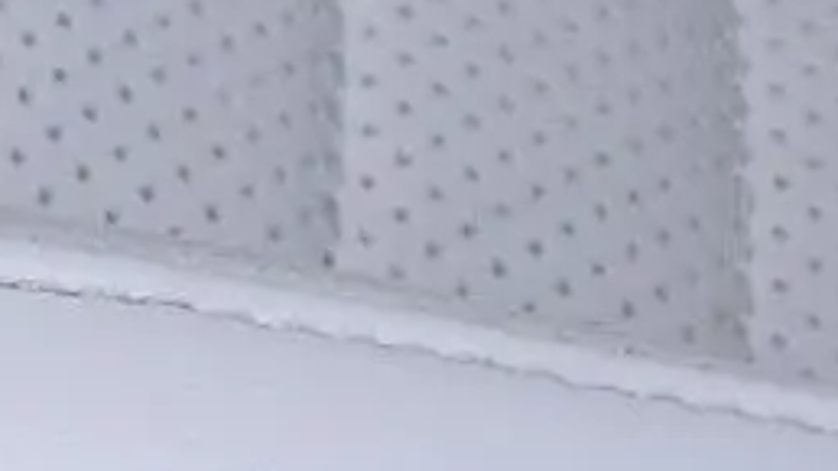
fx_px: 25437
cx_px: -192
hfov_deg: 1.9
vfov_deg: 1.1
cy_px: 705
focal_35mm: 1145
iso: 1000
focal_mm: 98
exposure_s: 1/160
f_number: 5.6
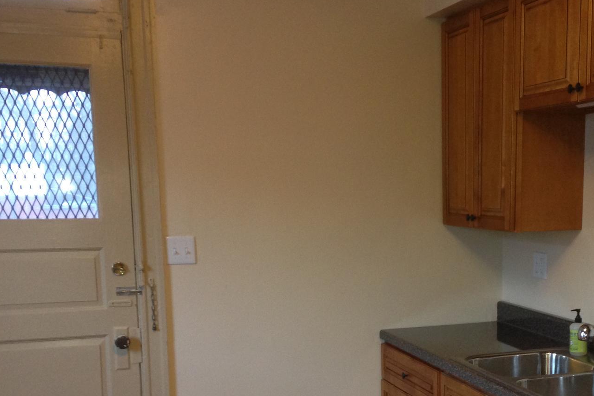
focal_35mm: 55
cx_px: 420
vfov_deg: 24.3
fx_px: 907
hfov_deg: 35.7
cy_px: 307
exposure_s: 1/20
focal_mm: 4.12
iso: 125
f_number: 2.4
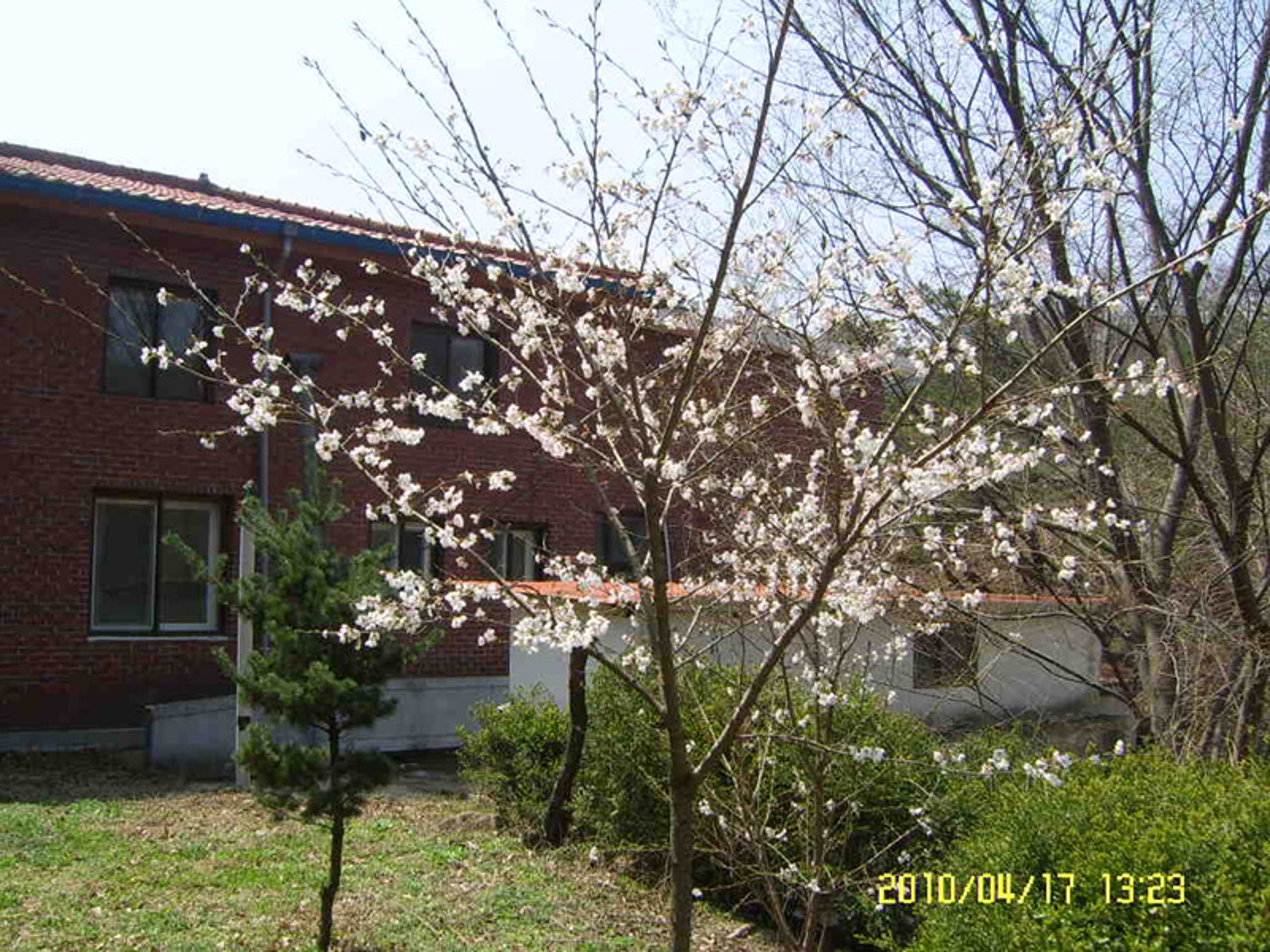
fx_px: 1394
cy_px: 476
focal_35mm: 38
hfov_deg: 49.0
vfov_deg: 37.7
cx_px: 635
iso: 50
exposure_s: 1/250
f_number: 6.4
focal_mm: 7.8
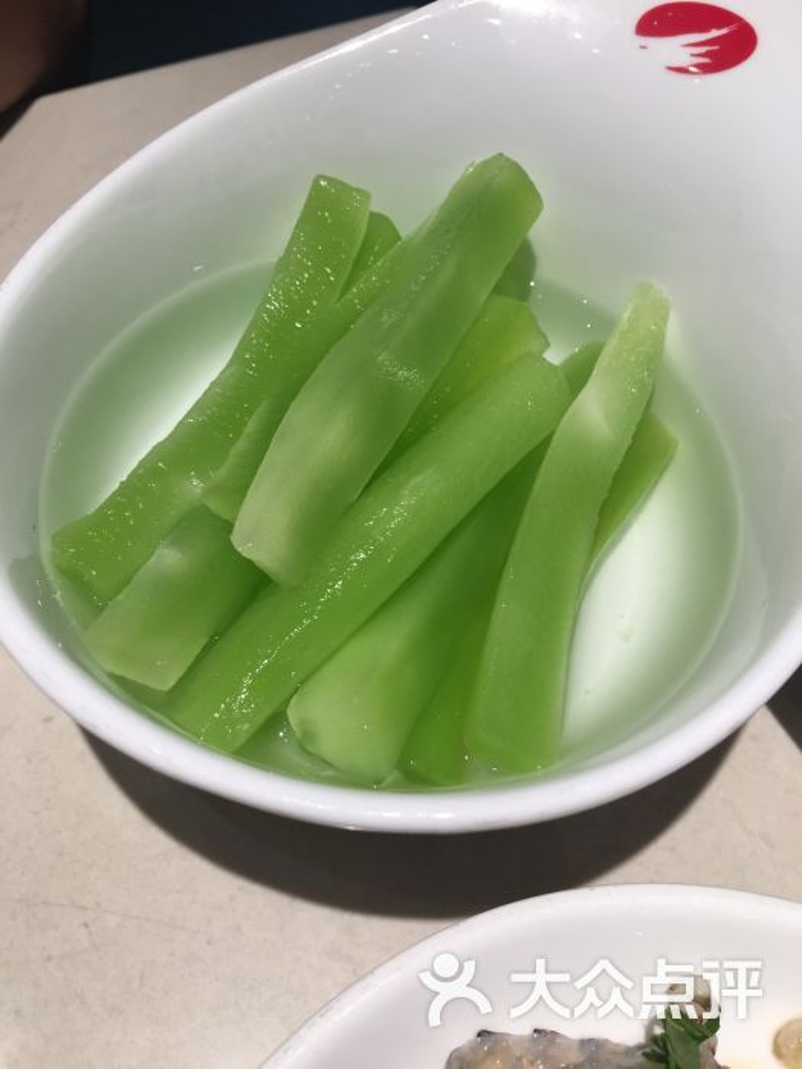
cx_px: 401
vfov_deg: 61.7
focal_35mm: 29
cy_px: 534
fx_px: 896
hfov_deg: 48.2
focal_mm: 4.15
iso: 32
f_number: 2.2
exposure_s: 1/50
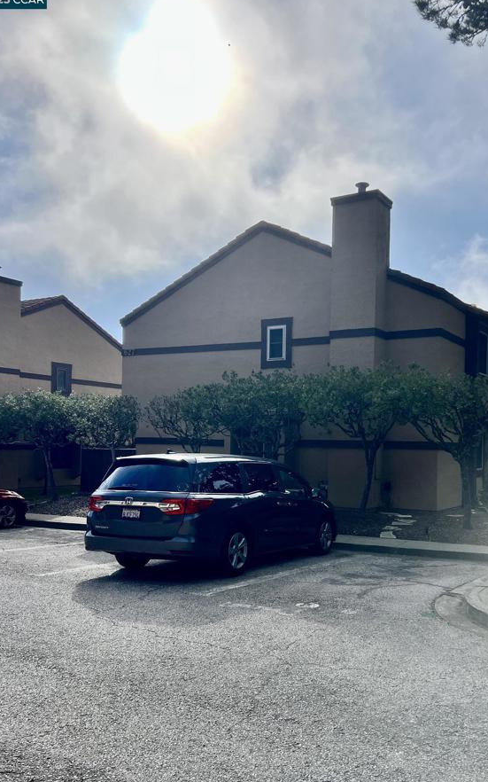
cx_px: 308
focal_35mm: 32
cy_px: 443
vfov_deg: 59.4
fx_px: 681
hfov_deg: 39.1
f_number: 1.5
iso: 50
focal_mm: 5.7
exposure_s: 1/12658
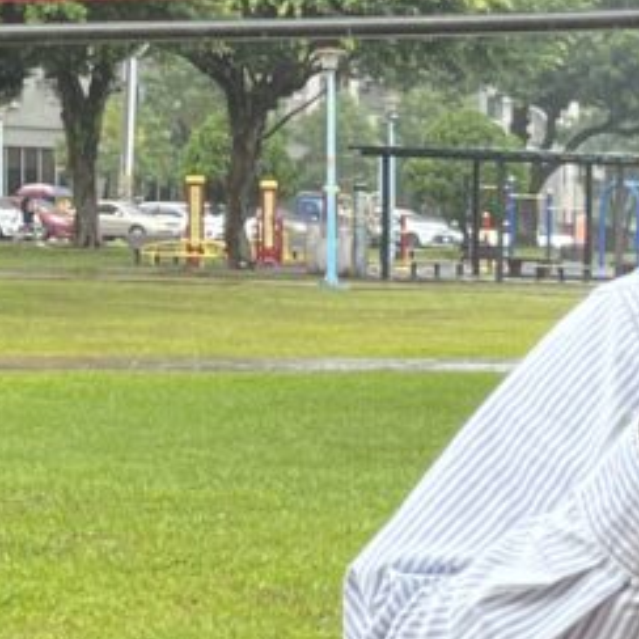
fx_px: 2945
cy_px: 454
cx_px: 1527
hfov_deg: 10.6
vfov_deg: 12.4
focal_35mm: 141
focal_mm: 5.1
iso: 50
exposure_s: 1/164
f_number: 1.6
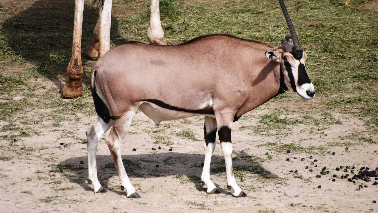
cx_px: 189
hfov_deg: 4.6
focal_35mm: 473
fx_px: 4741
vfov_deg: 2.6
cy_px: 102
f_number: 5.6
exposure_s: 1/800
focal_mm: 300
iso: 200
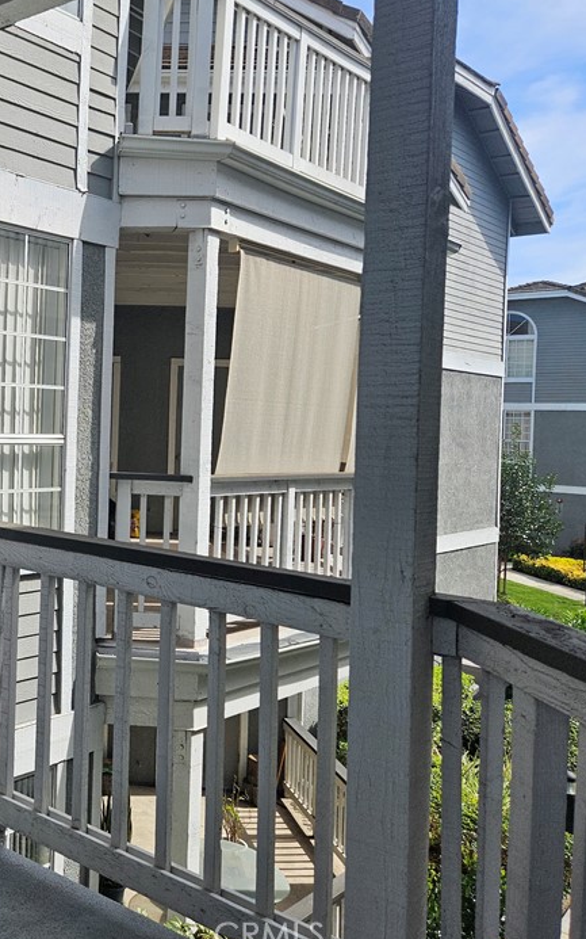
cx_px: -34
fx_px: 920
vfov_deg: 54.0
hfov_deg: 31.9
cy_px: 434
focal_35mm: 36
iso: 25
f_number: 1.8
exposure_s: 1/1588
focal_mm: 5.4
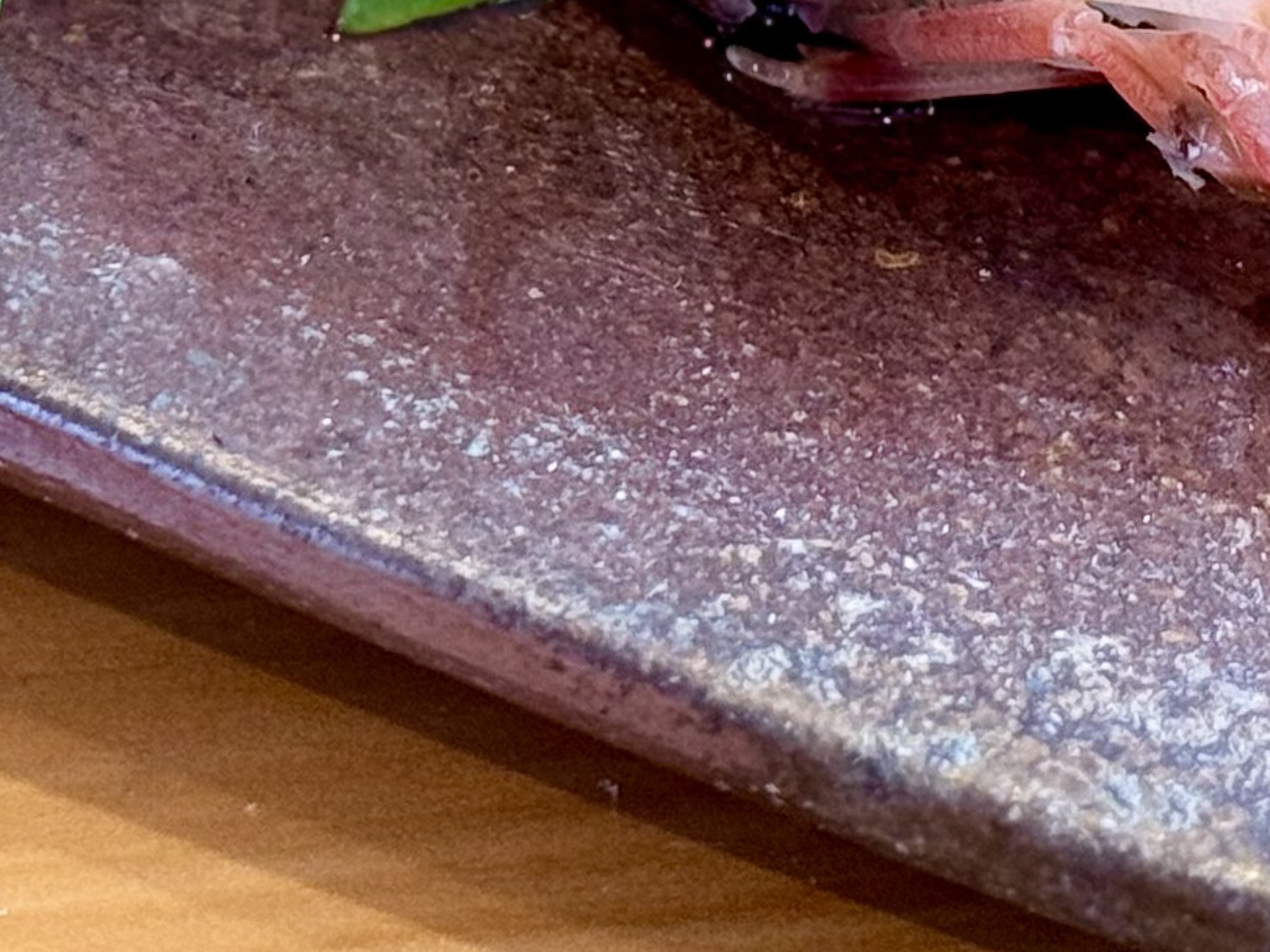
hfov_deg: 12.6
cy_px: -534
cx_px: 929
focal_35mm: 157
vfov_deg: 9.2
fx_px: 5759
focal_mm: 6.76
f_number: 1.78
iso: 100
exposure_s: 1/61
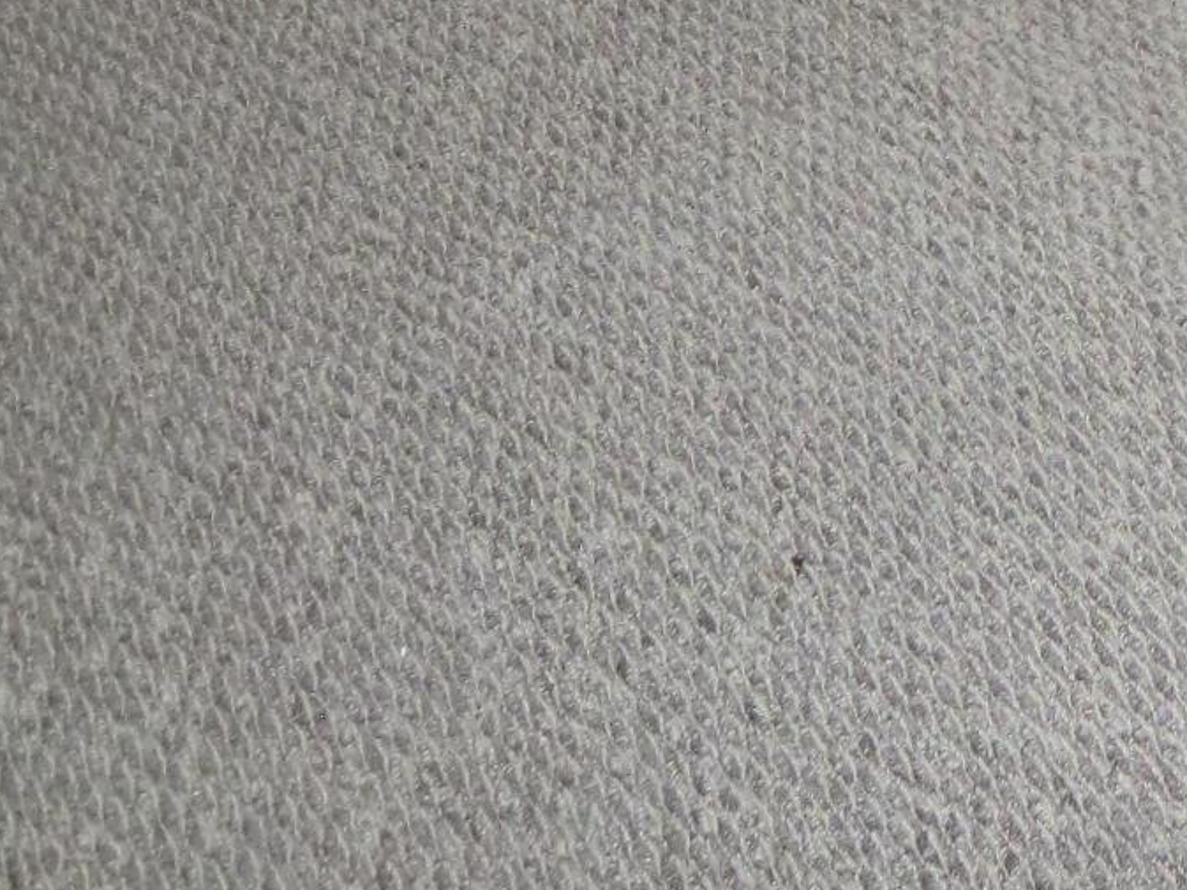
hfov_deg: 23.9
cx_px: 1487
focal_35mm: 73
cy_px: -435
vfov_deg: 18.0
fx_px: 2504
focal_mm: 4.3
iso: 400
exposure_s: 1/60
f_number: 3.2
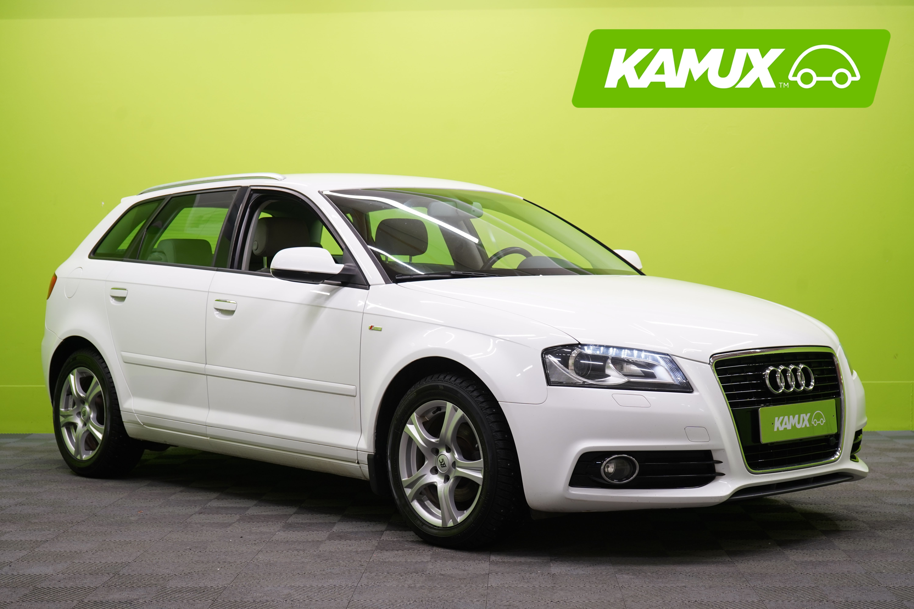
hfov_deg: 35.1
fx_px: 1447
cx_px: 457
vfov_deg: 23.8
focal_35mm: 57
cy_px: 304
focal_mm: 57
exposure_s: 1/30
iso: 400
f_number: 5.6
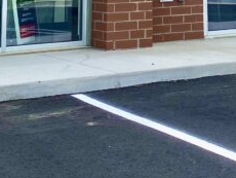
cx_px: 203
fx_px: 833
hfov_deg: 16.0
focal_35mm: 122
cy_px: -198
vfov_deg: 10.9
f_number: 1.8
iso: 32
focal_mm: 4.25
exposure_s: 1/1585
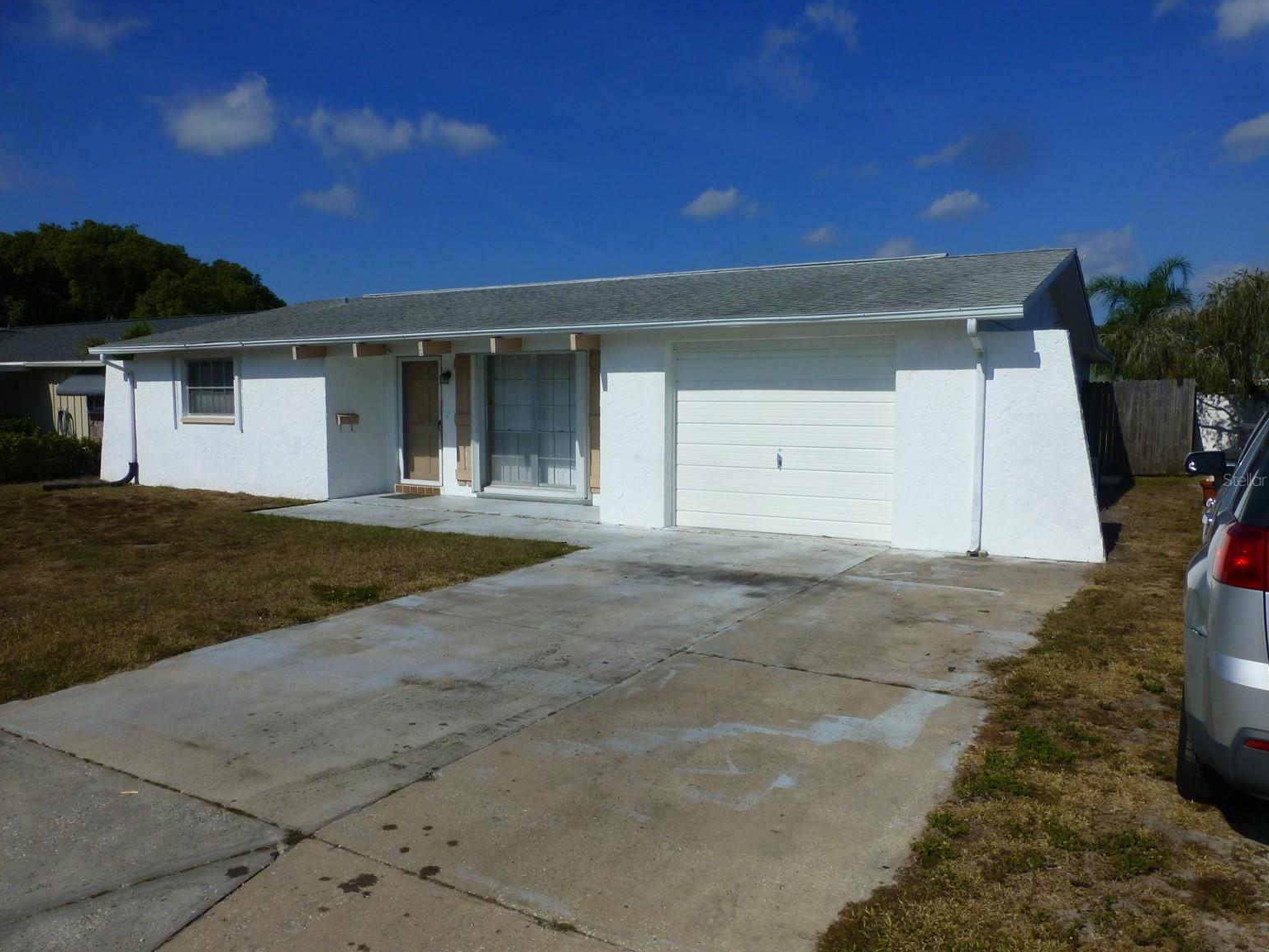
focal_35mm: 25
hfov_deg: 69.4
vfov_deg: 54.9
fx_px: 916
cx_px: 640
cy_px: 479
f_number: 5
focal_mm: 4.3
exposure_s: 1/1600
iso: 100
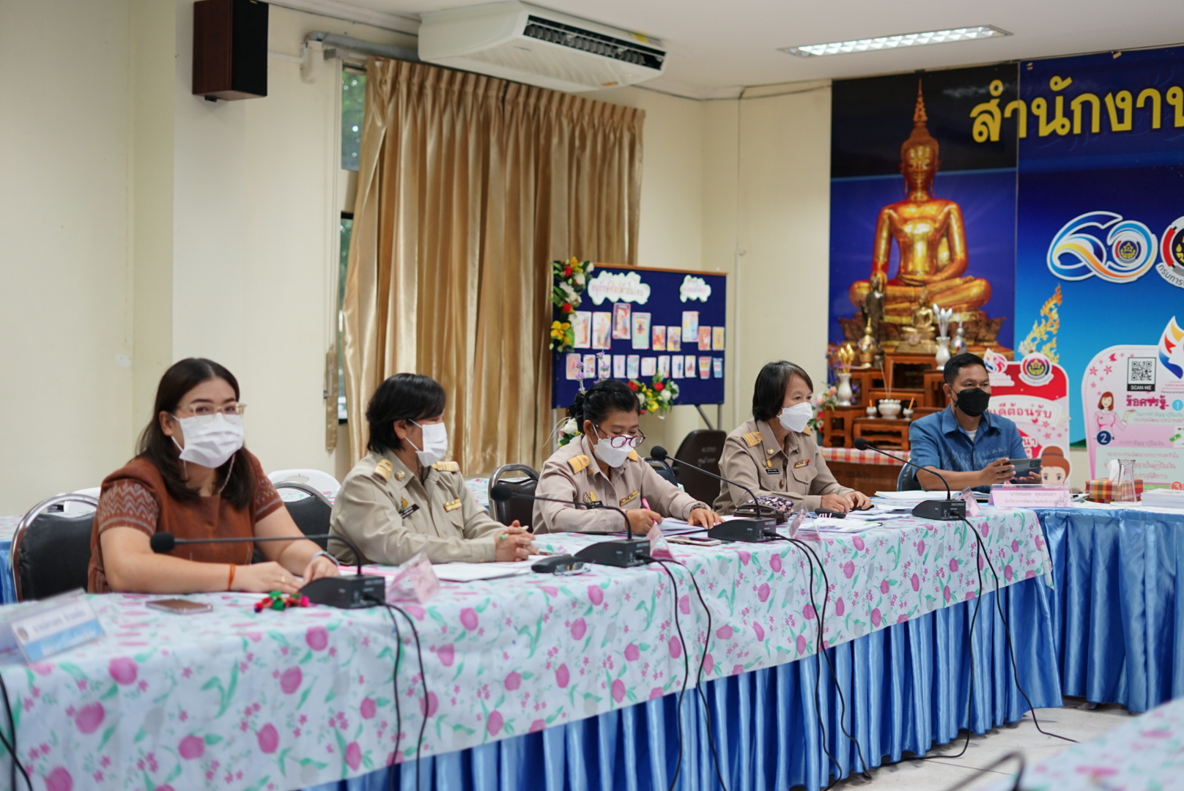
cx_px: 592
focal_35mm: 50
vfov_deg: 27.0
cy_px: 396
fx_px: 1646
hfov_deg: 39.6
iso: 400
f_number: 2.2
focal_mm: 50
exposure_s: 1/125
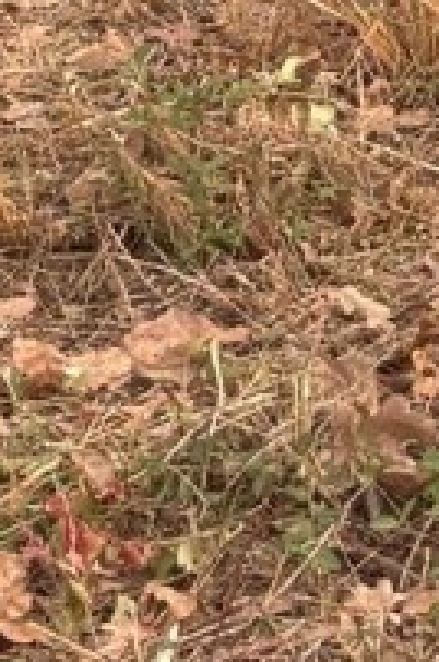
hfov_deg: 6.6
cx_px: 429
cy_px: -862
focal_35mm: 206
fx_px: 3781
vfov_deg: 9.1
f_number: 1.6
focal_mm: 5.96
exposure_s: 1/122
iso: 50
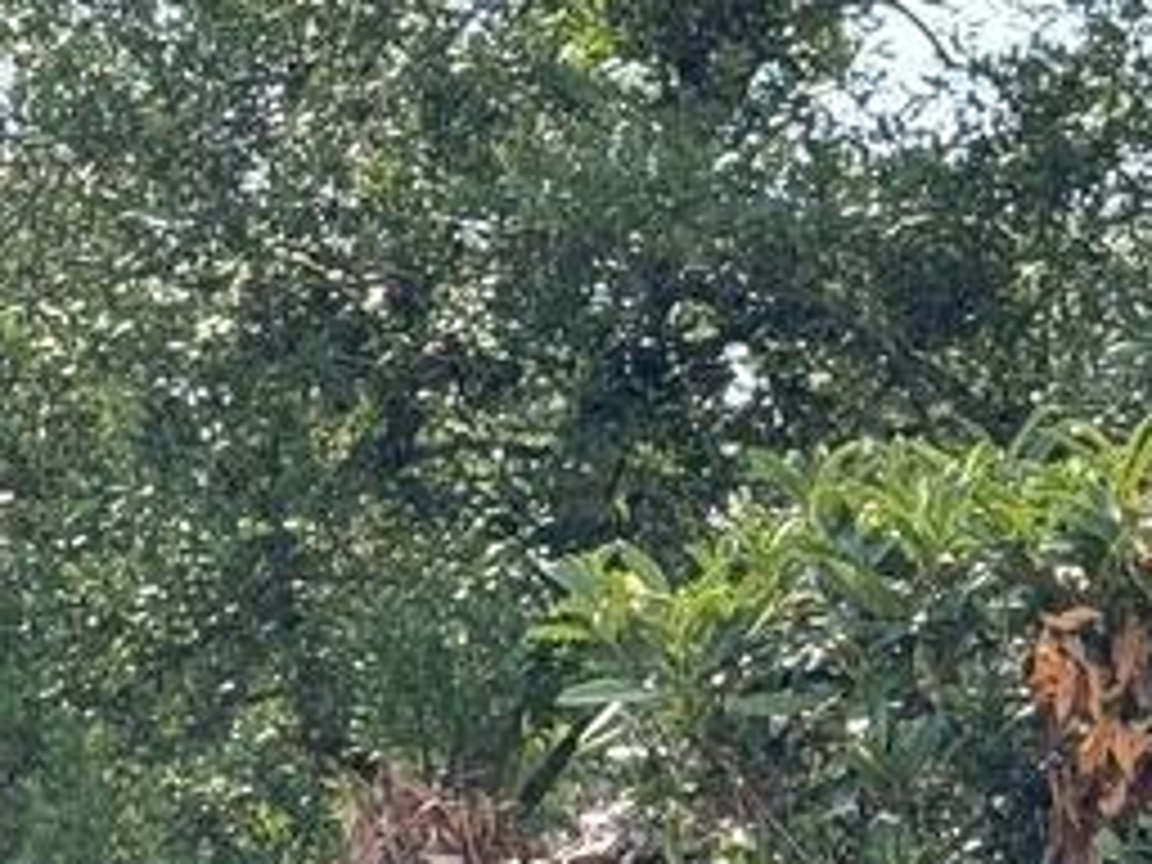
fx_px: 6390
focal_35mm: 192
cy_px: 1292
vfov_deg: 7.6
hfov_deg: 9.9
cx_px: -702
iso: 64
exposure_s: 1/822
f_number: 1.78
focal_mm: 6.76
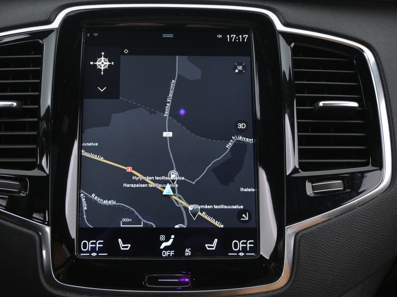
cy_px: 148
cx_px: 171
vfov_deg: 34.7
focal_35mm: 42
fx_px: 476
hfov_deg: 45.1
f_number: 4.2
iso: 3200
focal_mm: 25
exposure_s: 1/40
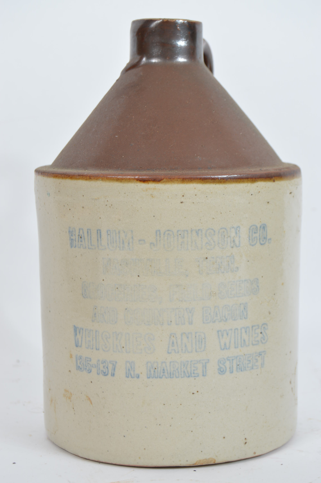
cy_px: 242
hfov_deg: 17.5
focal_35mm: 78
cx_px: 160
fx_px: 1045
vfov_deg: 26.0
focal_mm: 52
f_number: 8
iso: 100
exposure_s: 1/80
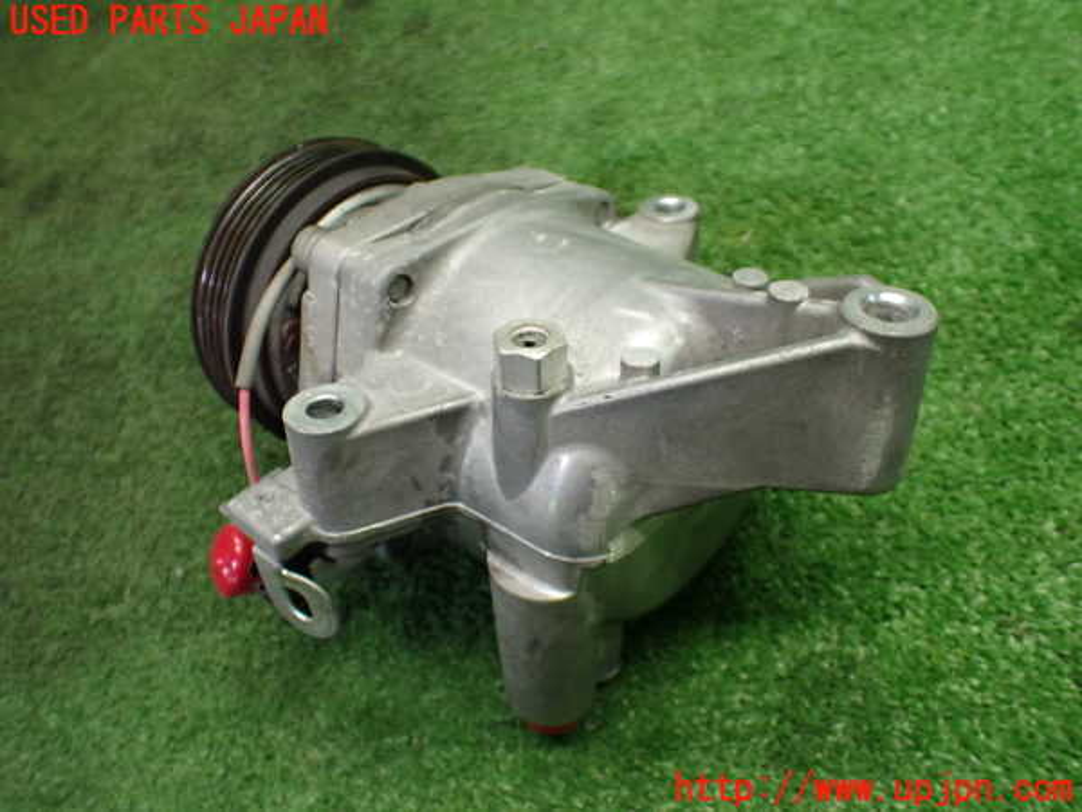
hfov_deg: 60.0
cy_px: 406
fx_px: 938
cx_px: 541
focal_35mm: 30
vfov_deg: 46.8
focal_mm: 5.4
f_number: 2.3
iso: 640
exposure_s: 1/125
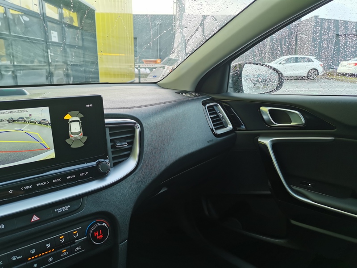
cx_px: 178
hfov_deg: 65.3
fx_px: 278
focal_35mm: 27
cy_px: 134
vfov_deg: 51.4
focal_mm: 5.58
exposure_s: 1/99.9
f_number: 1.8
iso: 50
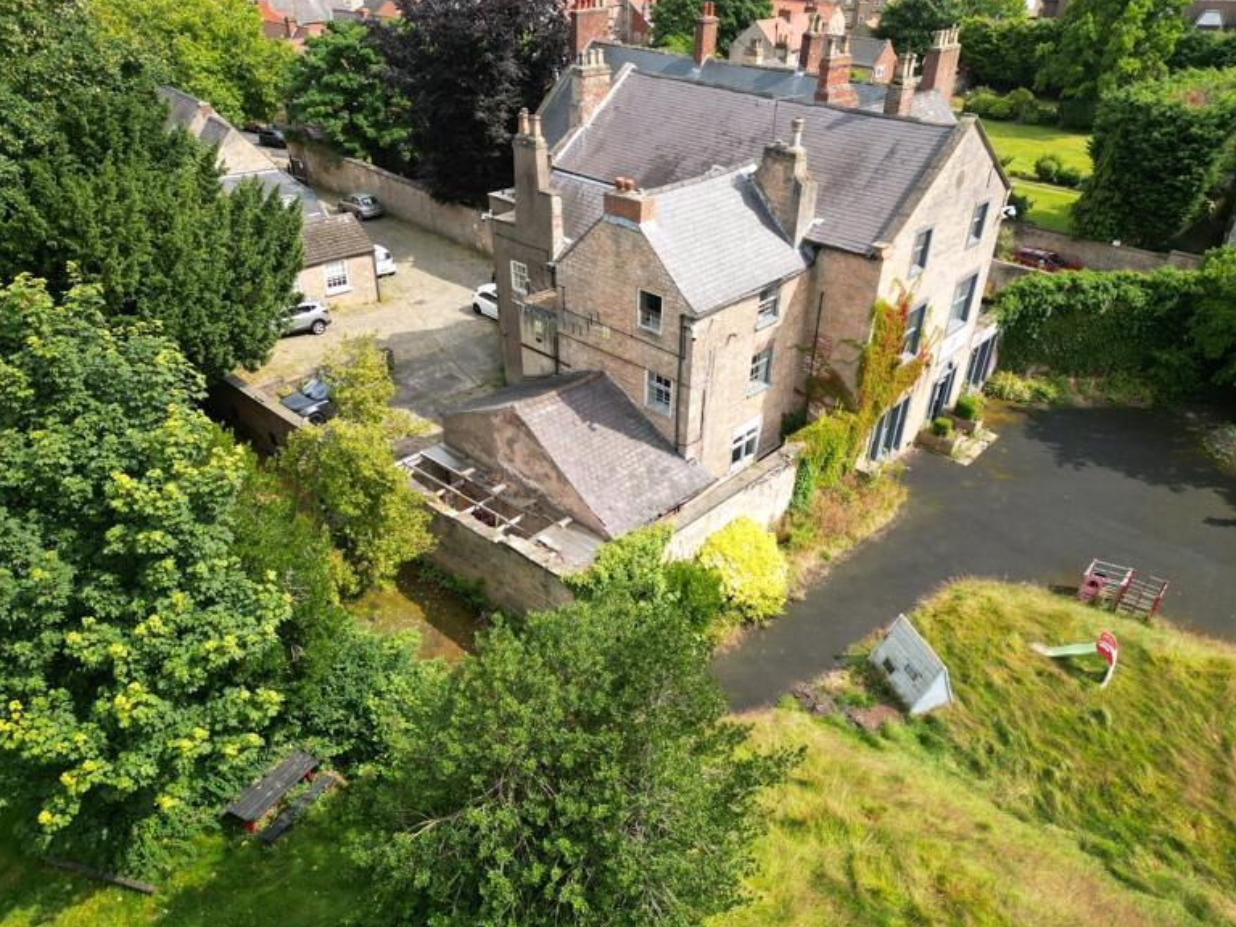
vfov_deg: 54.9
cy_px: 460
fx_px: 893
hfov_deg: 69.4
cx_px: 626
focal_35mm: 25
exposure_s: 1/1500
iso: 130
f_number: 1.7
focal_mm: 6.72
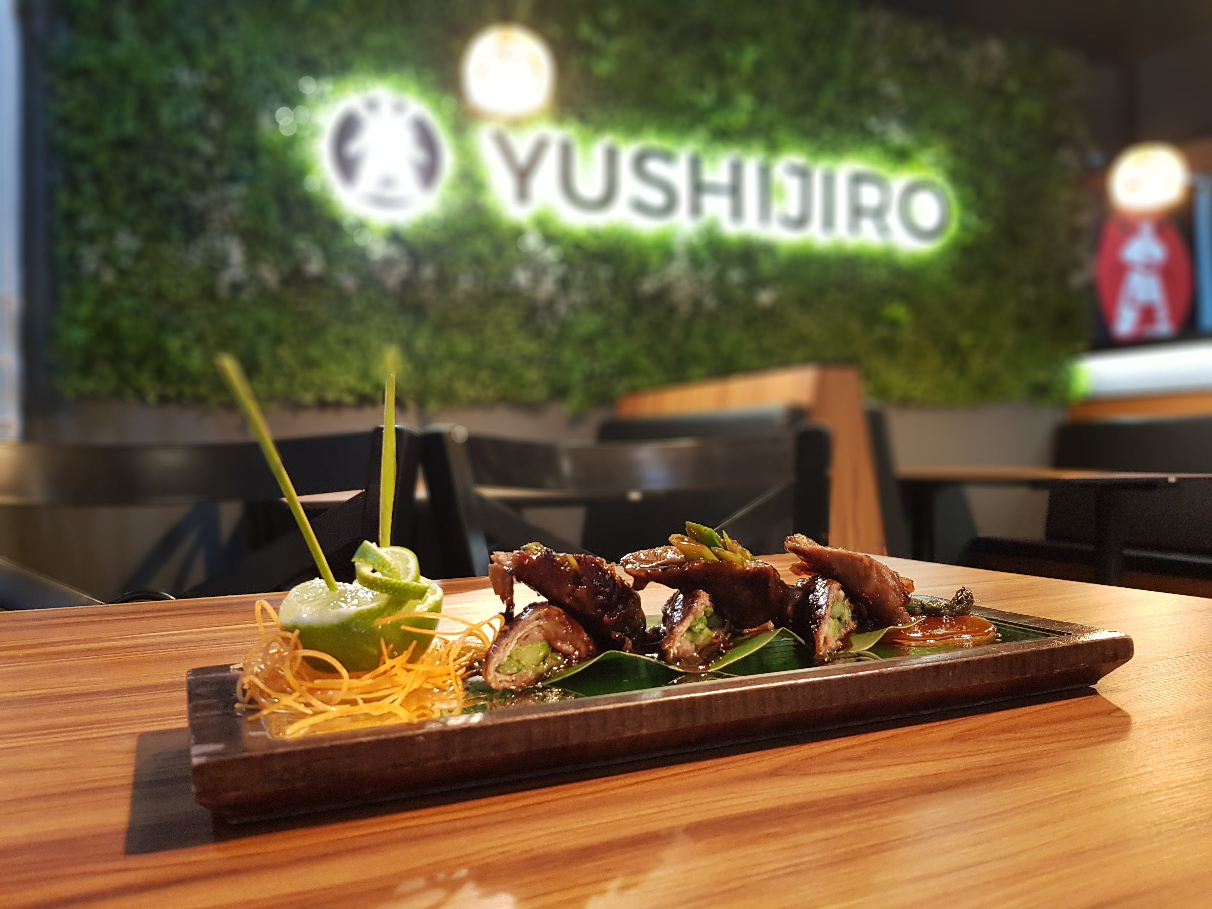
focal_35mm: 26
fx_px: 910
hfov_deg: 67.3
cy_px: 454
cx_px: 606
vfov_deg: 53.1
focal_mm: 4.2
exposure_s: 1/12
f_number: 1.7
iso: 200
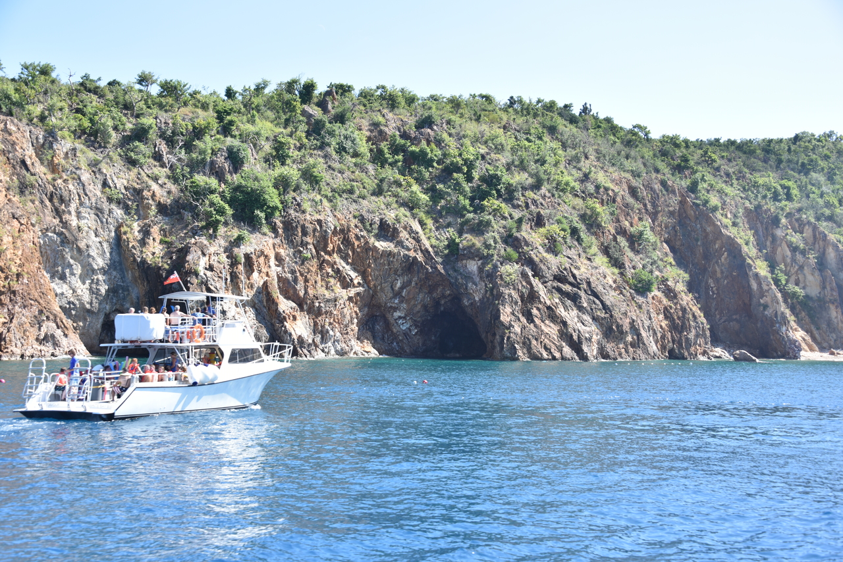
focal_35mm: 48
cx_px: 422
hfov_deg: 41.1
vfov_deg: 28.1
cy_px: 281
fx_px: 1124
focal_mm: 48
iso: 100
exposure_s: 1/160
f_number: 6.3
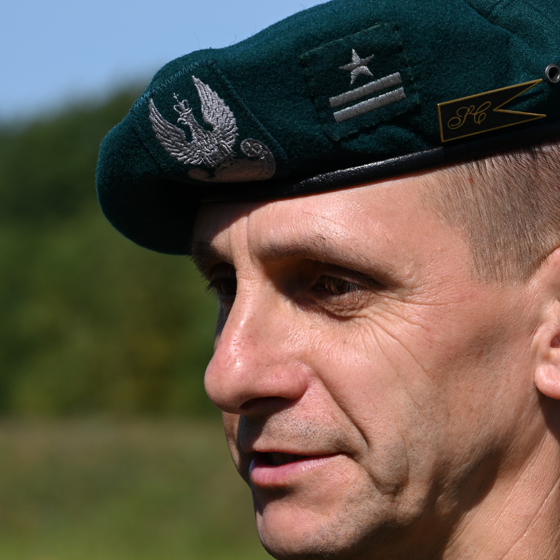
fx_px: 4484
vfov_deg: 7.1
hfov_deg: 7.1
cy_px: 325
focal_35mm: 245
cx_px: 346
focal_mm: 160
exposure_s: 1/200
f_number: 11
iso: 100
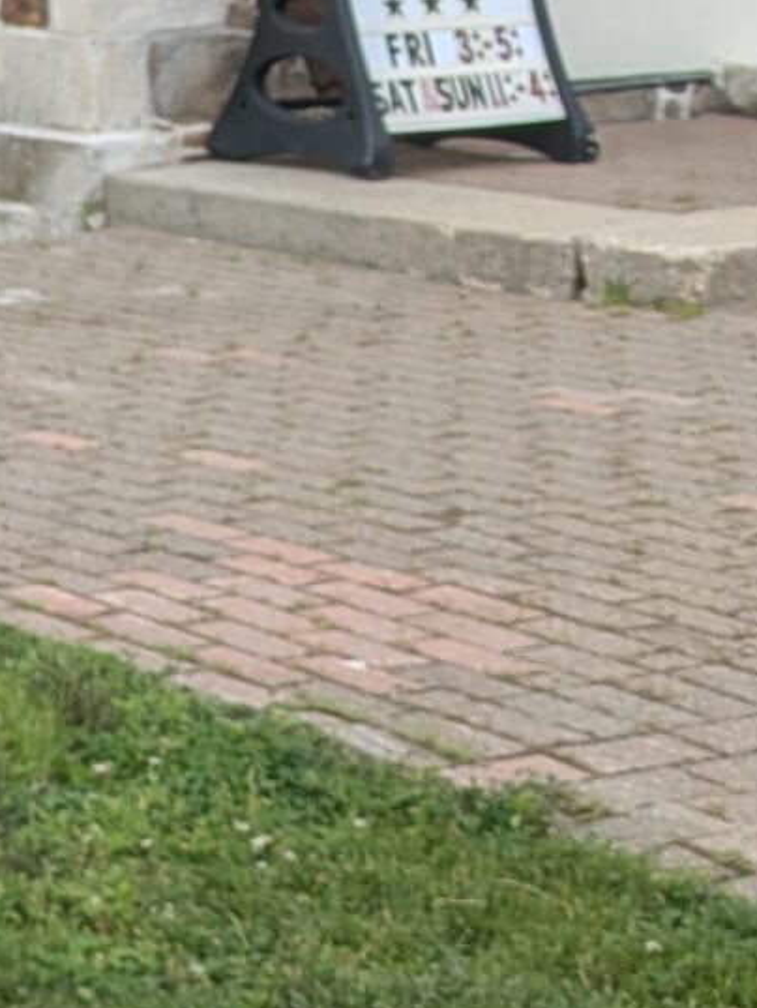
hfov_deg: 10.9
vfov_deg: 16.4
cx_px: -937
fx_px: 3467
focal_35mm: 119
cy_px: 195
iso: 50
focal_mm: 5.43
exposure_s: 1/1580
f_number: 1.89
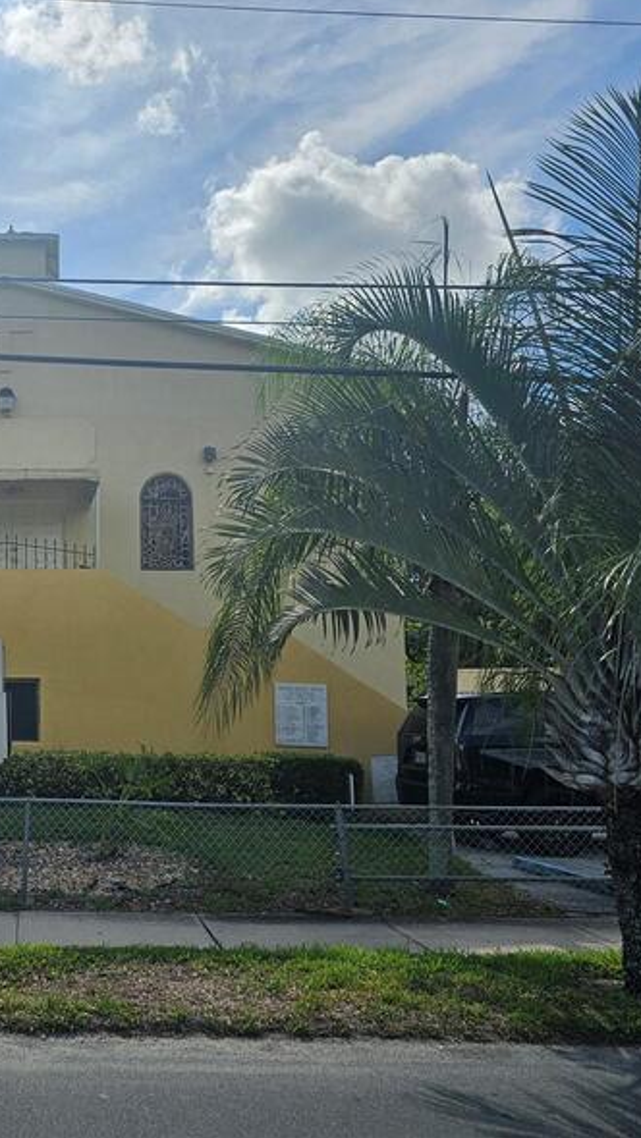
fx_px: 1027
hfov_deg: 31.8
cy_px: 561
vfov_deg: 58.0
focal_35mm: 34
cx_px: -14
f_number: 1.7
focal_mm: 6.3
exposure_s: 1/1780
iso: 12
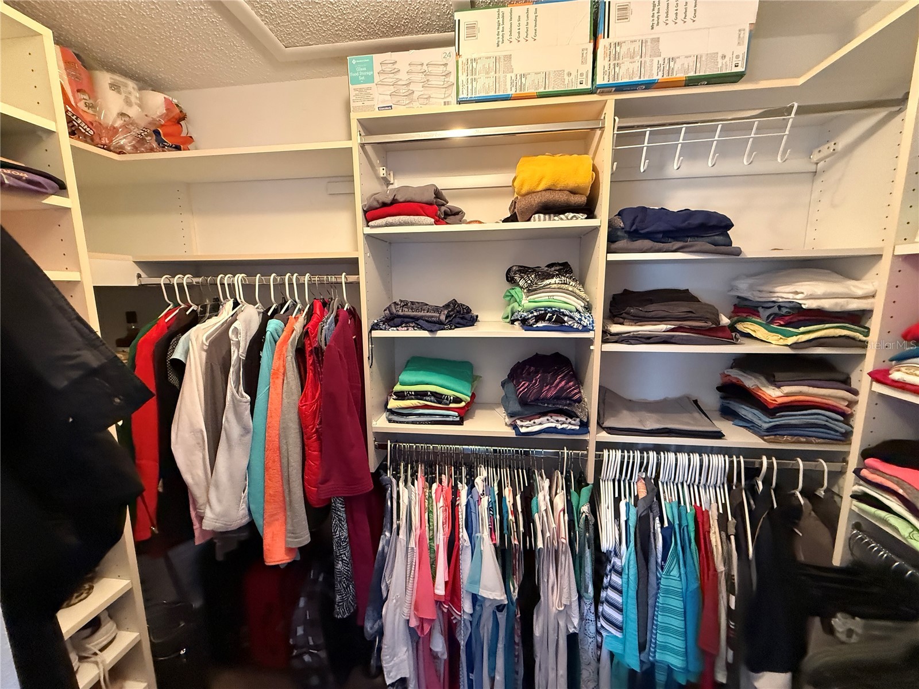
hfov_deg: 102.1
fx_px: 372
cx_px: 460
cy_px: 344
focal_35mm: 14
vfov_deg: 85.7
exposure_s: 1/60
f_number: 2.2
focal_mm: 2.22
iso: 640
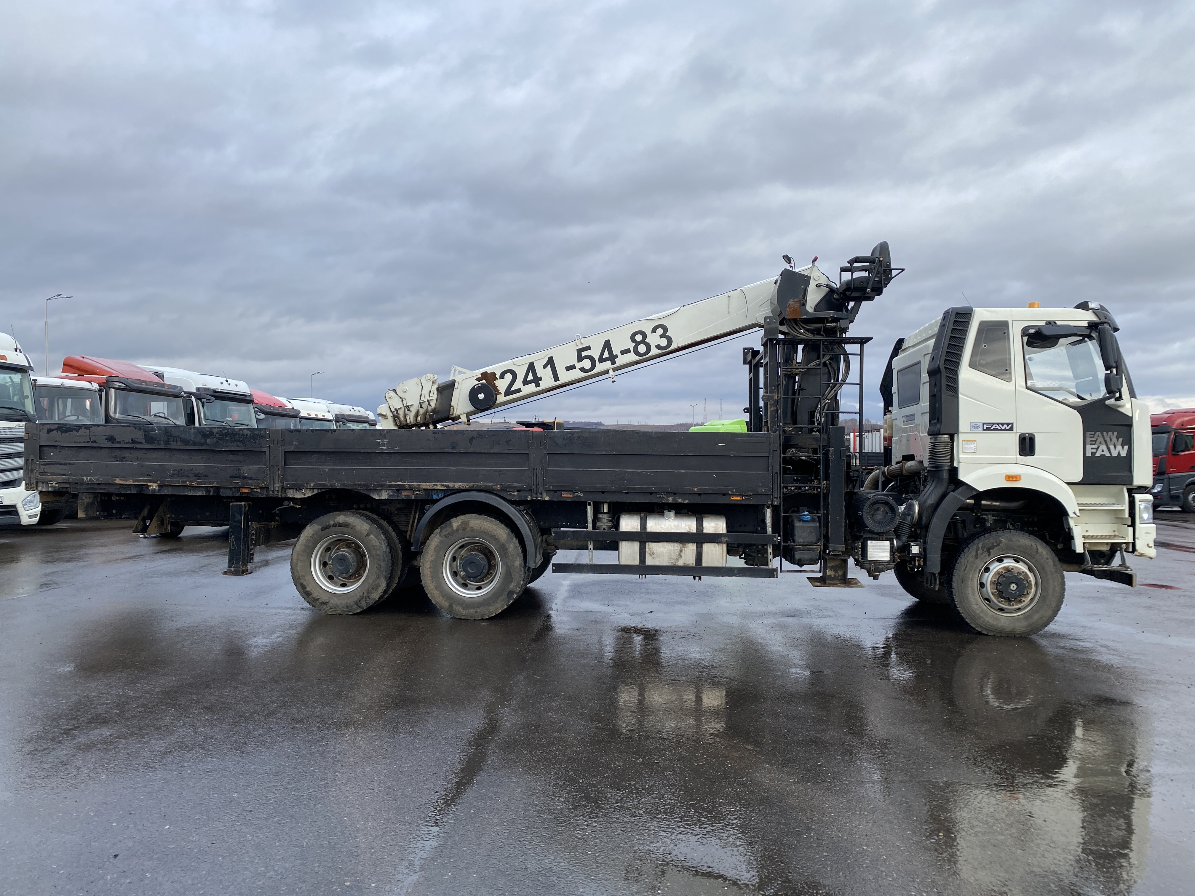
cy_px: 448
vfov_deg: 53.1
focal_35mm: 26
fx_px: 898
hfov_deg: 67.3
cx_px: 598
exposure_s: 1/637
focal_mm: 4.25
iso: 32
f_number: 1.8
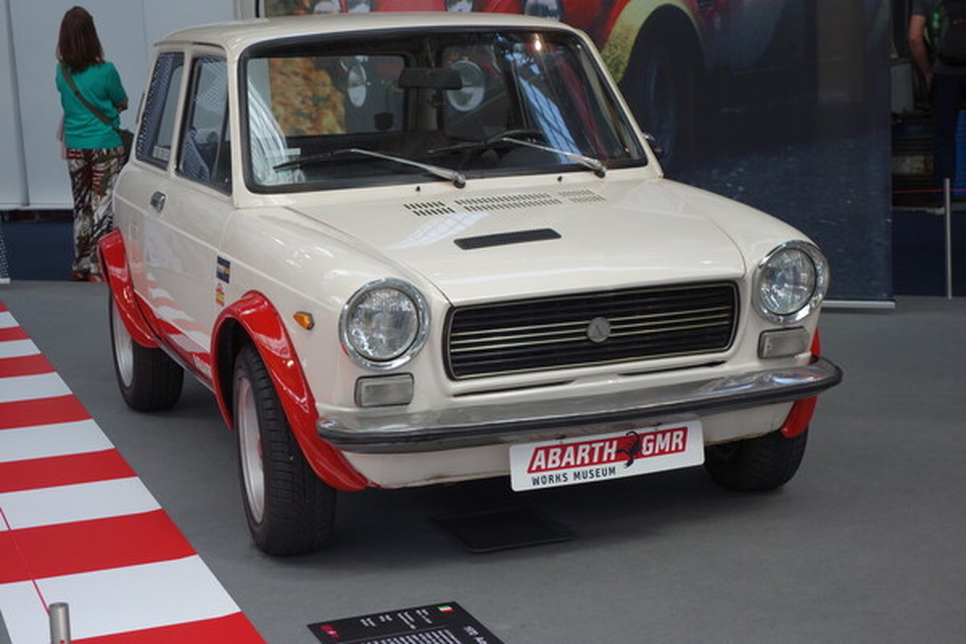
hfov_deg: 28.1
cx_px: 483
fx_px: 1932
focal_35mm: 72
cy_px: 322
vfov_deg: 18.9
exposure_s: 1/100
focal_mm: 26.57
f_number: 4
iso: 125
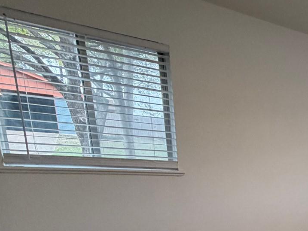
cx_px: 389
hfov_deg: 34.7
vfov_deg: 32.0
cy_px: 251
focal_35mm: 40
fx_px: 356
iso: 250
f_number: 2.2
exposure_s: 1/120
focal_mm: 2.22
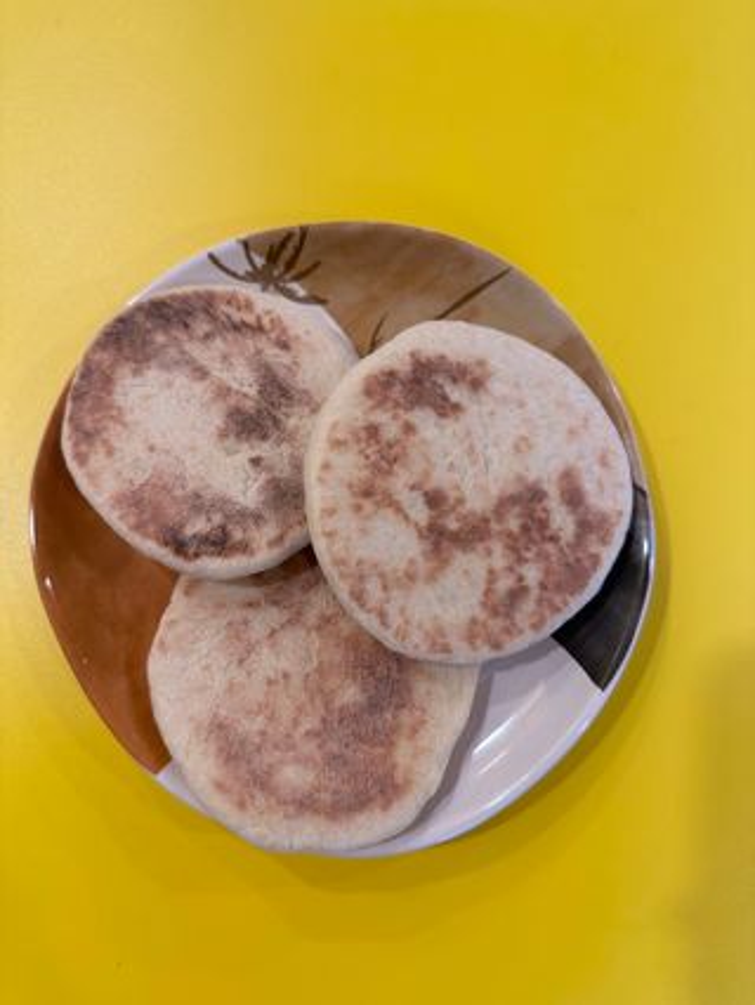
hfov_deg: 56.9
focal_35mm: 24
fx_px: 697
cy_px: 502
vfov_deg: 71.6
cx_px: 378
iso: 125
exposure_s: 1/50
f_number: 1.78
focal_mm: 6.86
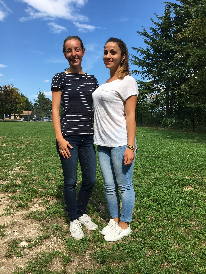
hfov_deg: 48.2
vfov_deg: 61.7
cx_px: 103
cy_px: 137
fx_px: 230
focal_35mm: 29
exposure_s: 1/1166
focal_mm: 4.15
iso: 25
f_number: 2.2
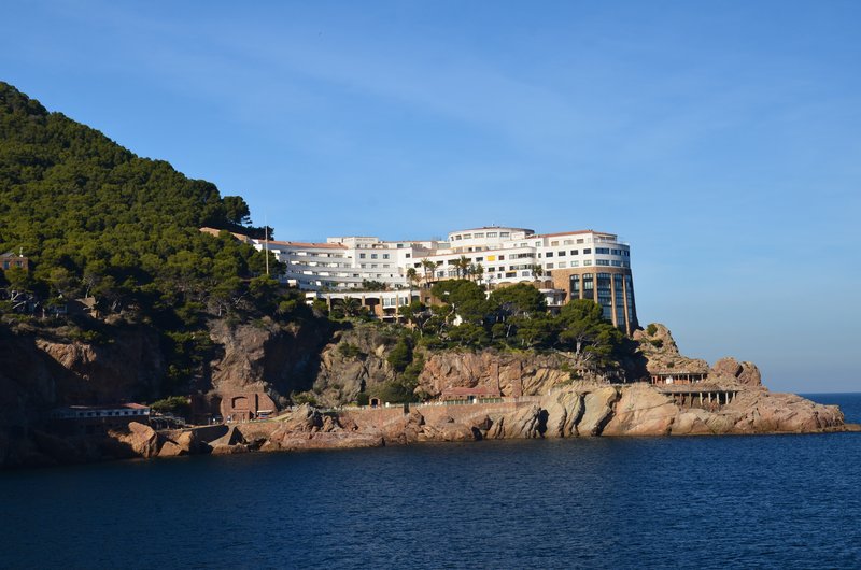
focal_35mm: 72
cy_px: 285
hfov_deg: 28.1
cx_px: 430
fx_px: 1719
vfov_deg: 18.8
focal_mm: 48
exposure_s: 1/320
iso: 320
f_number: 10
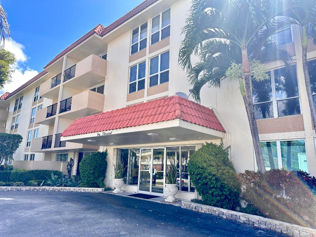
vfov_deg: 56.8
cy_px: 118
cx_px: 158
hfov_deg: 71.6
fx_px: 219
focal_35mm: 24
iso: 80
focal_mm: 6.86
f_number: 1.78
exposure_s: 1/816
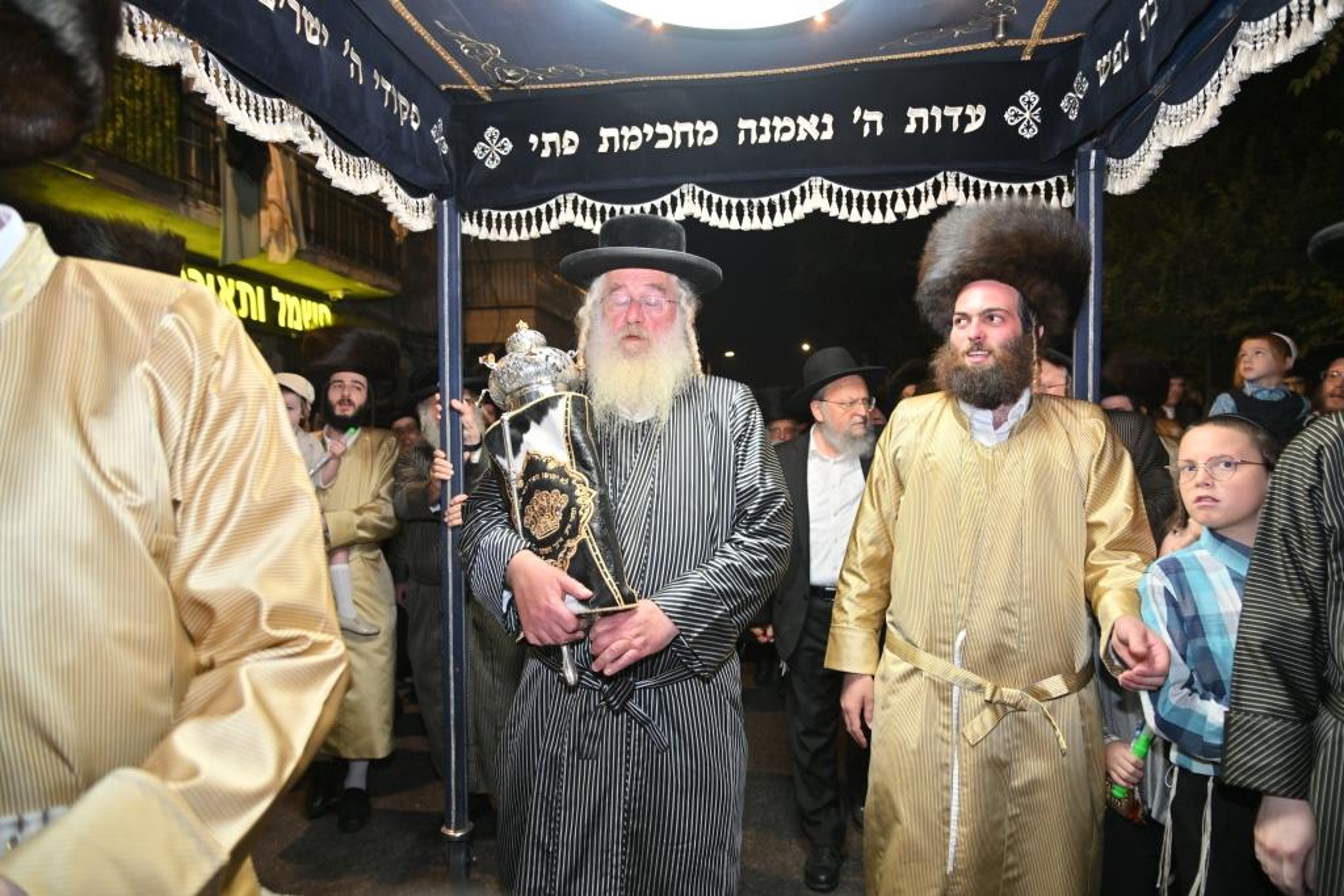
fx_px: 896
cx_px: 672
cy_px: 448
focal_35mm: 24
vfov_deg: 53.1
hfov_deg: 73.7
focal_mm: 24
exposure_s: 1/125
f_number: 4
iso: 640
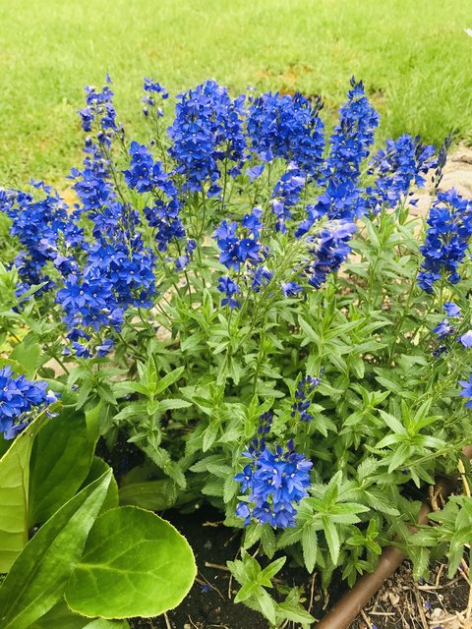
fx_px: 509
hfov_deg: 49.7
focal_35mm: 28
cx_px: 236
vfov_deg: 63.4
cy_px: 314
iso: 20
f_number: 1.8
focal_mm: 3.99
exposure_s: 1/262
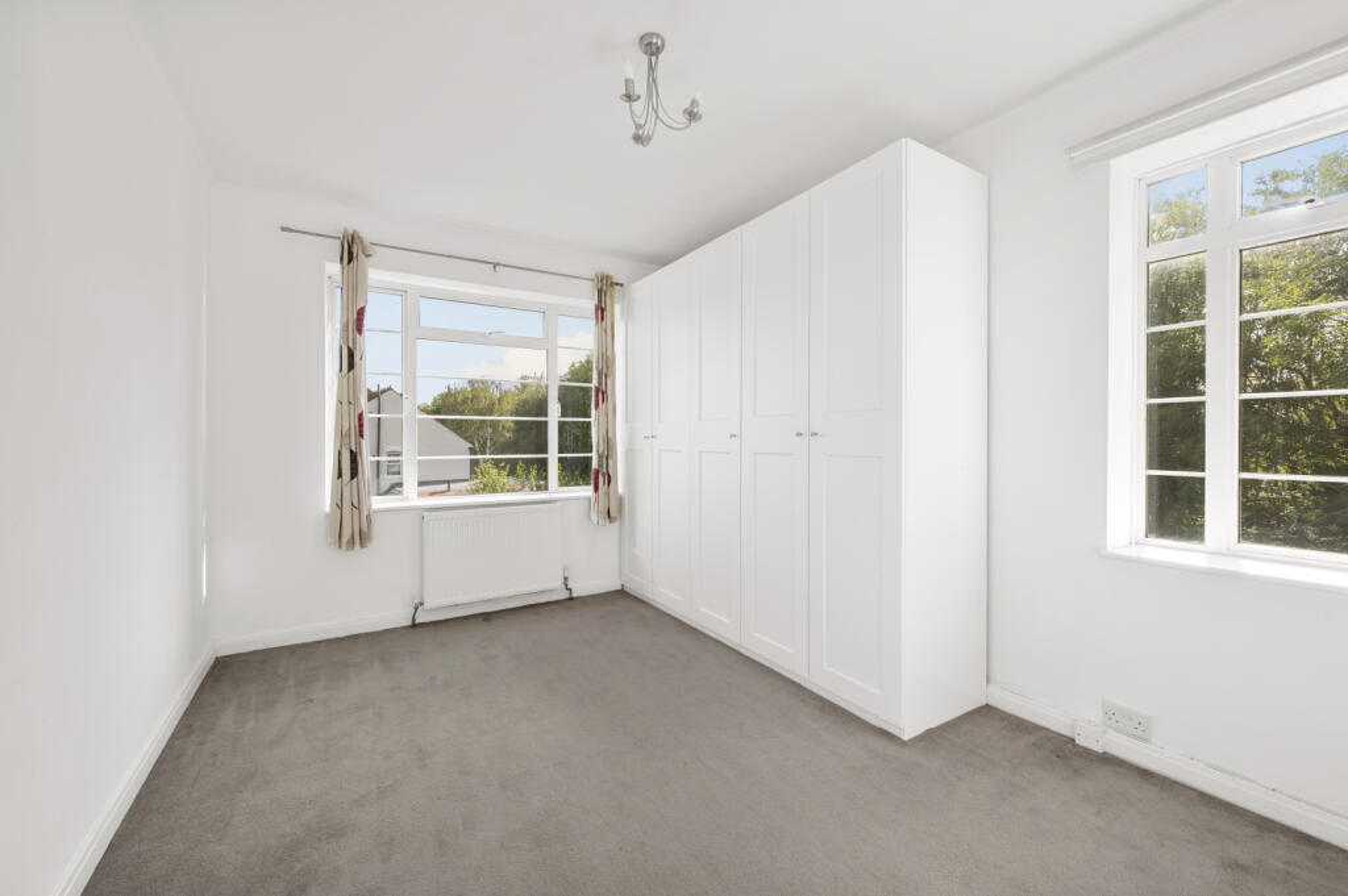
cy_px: 448
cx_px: 674
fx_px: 524
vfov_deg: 81.1
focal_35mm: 14
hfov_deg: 104.3
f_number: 16
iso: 200
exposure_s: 1/8
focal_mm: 14
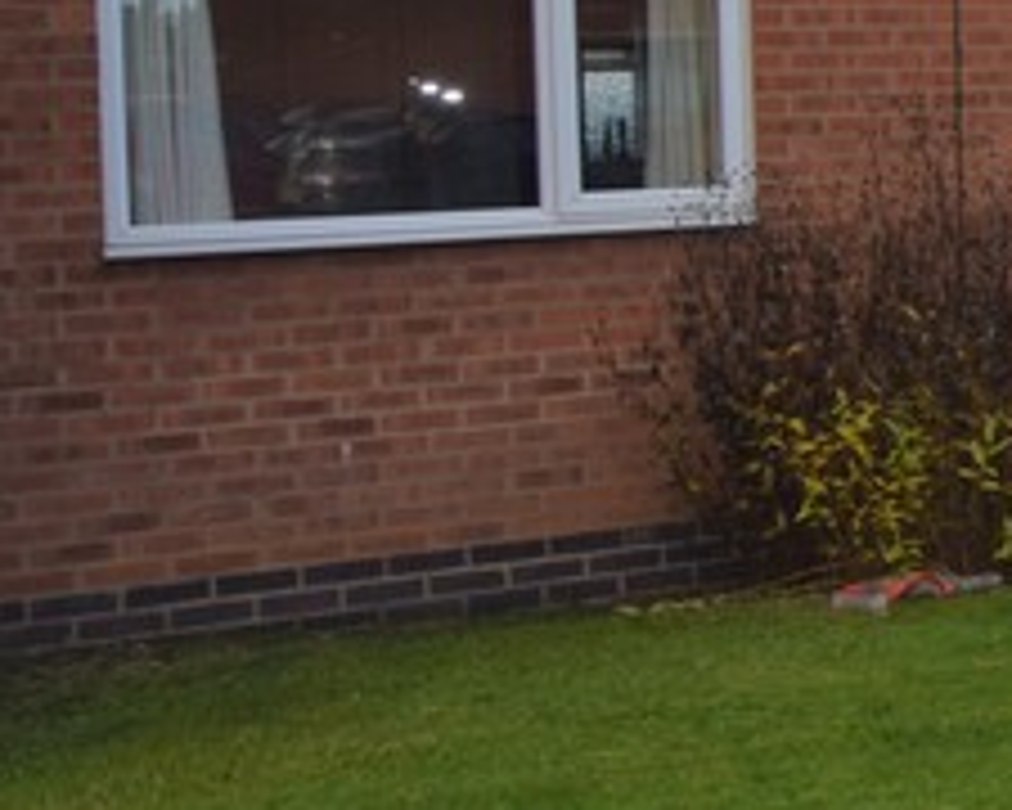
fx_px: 1917
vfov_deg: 23.2
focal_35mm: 64
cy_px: 83
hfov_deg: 20.5
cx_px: 1835
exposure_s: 1/160
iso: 100
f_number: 6.3
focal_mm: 10
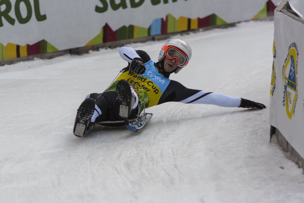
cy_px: 102
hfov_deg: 10.5
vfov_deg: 7.0
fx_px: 1647
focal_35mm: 195
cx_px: 152
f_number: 4
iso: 640
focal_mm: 195
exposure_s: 1/1000
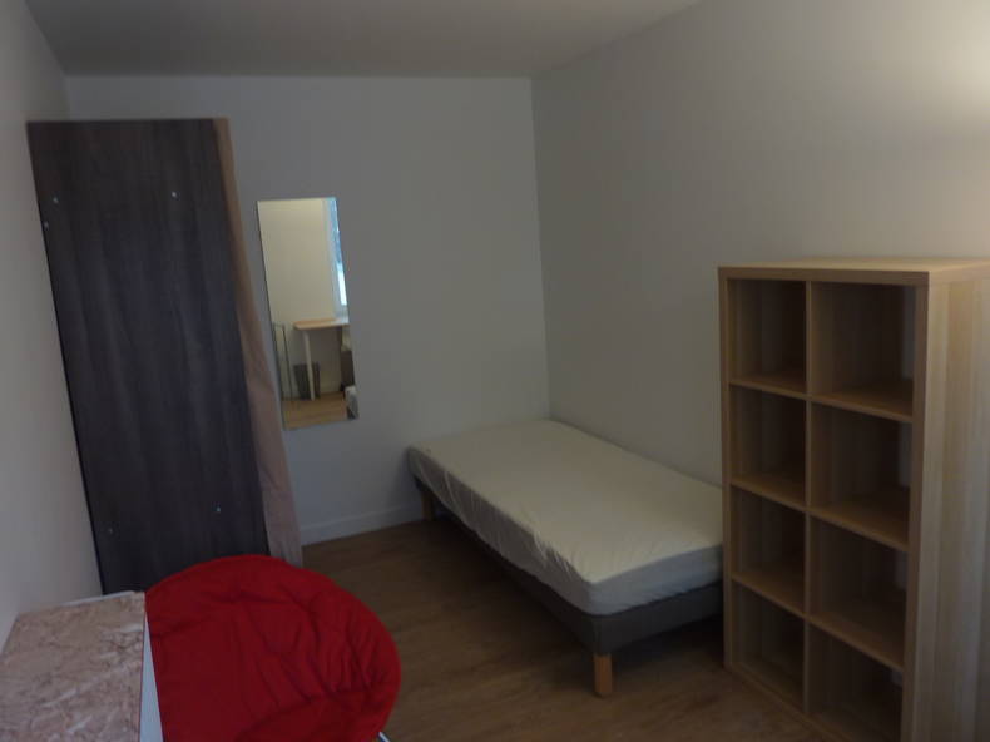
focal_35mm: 25
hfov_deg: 69.4
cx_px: 495
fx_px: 715
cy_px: 371
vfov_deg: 54.9
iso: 80
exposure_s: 1/8
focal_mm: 4.1
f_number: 3.3
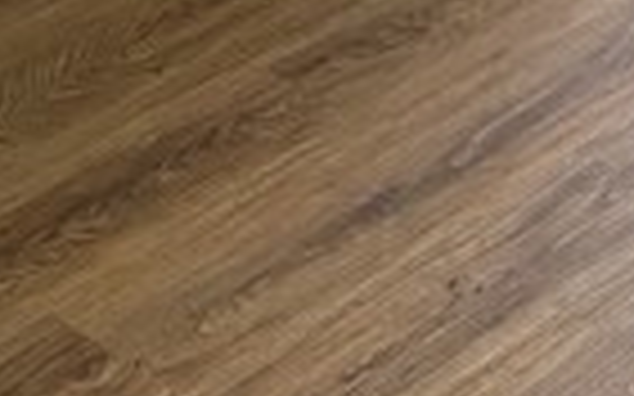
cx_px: 558
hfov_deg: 13.8
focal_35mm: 150
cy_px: -1058
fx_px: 2591
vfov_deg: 7.1
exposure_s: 1/60
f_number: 1.5
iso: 160
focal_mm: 5.7
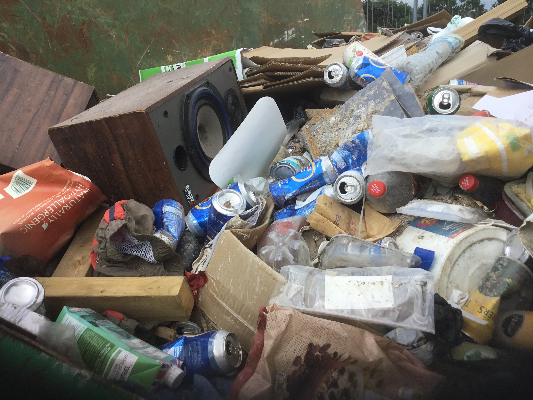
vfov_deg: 45.4
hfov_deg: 58.4
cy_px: 200
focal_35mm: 31
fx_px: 477
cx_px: 266
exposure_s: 1/1045
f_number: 2.4
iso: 25
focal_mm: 3.3
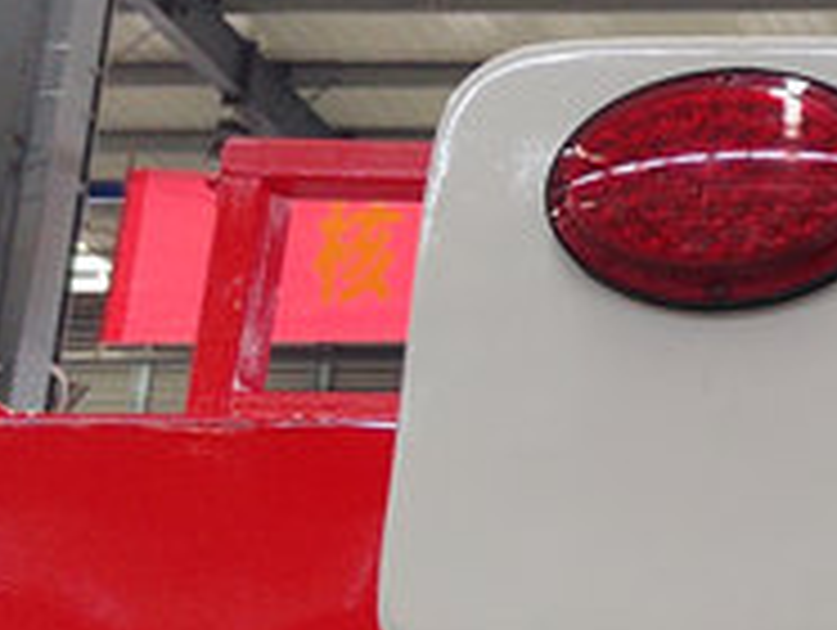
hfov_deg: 12.9
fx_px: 3220
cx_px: 1674
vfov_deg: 11.2
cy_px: 441
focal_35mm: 133
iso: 1963
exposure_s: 1/100
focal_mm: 5.52
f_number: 1.9
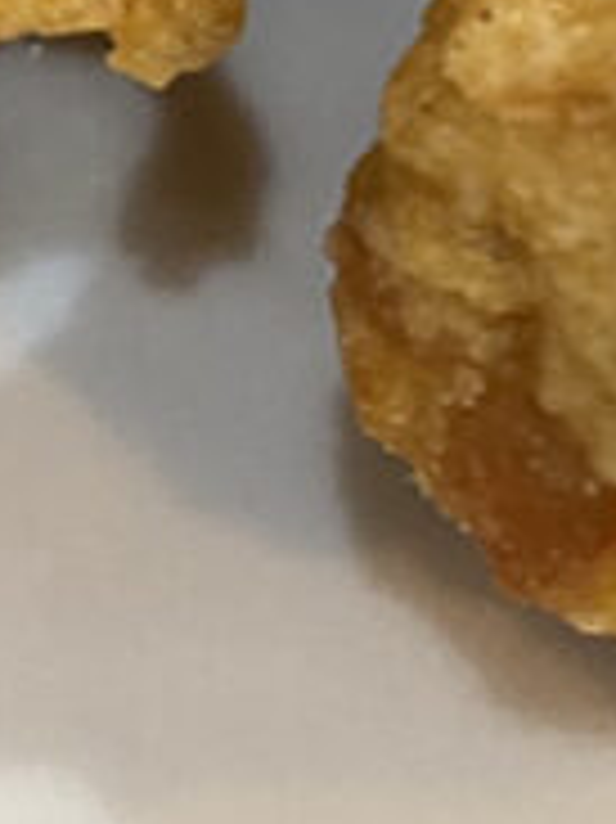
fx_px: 3326
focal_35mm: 140
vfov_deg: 12.3
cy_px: -892
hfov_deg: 10.6
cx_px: 126
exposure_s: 1/60
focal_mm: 4.25
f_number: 1.8
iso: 320
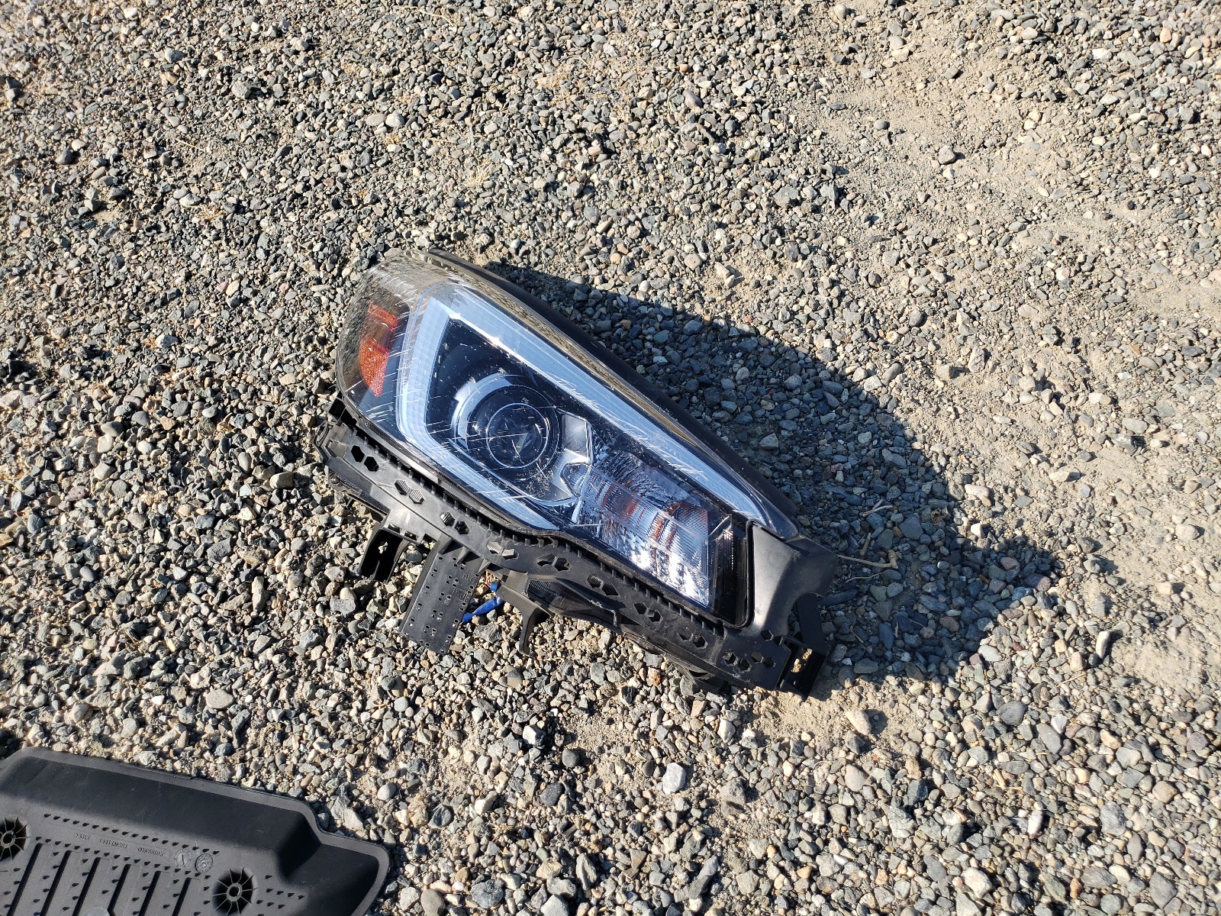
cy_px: 458
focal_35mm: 26
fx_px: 917
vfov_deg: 53.1
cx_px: 610
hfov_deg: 67.3
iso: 50
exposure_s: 1/2000
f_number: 1.5
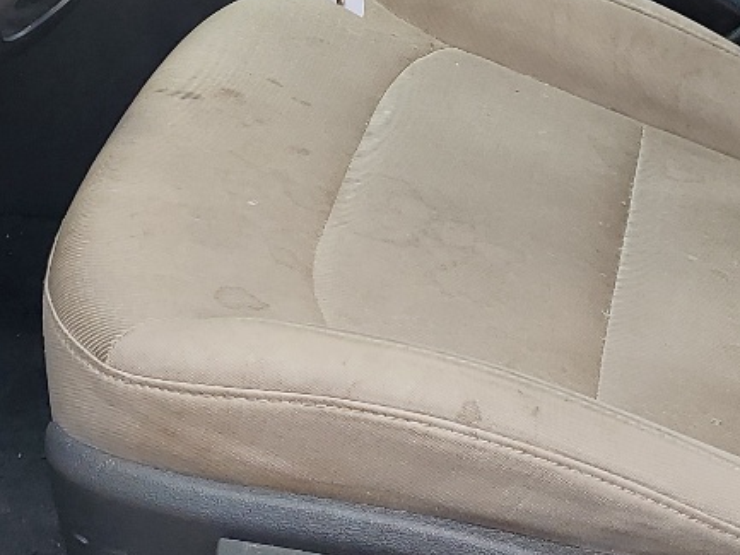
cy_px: -108
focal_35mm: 96
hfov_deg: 20.4
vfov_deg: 14.9
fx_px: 2053
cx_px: 314
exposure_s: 1/370
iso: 50
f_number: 1.5
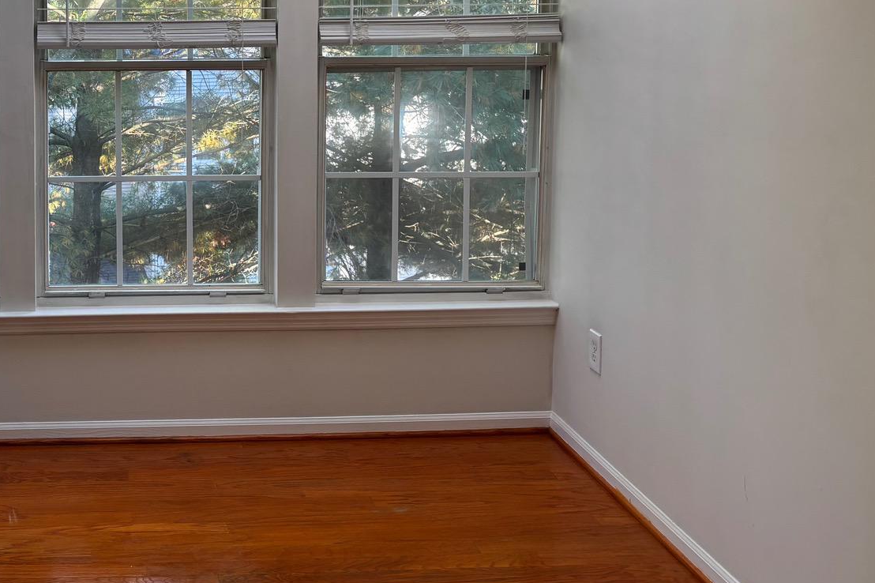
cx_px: 122
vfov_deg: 26.5
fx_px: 1215
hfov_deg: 37.5
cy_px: 112
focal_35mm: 50
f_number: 1.6
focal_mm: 5.96
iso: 40
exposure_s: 1/120
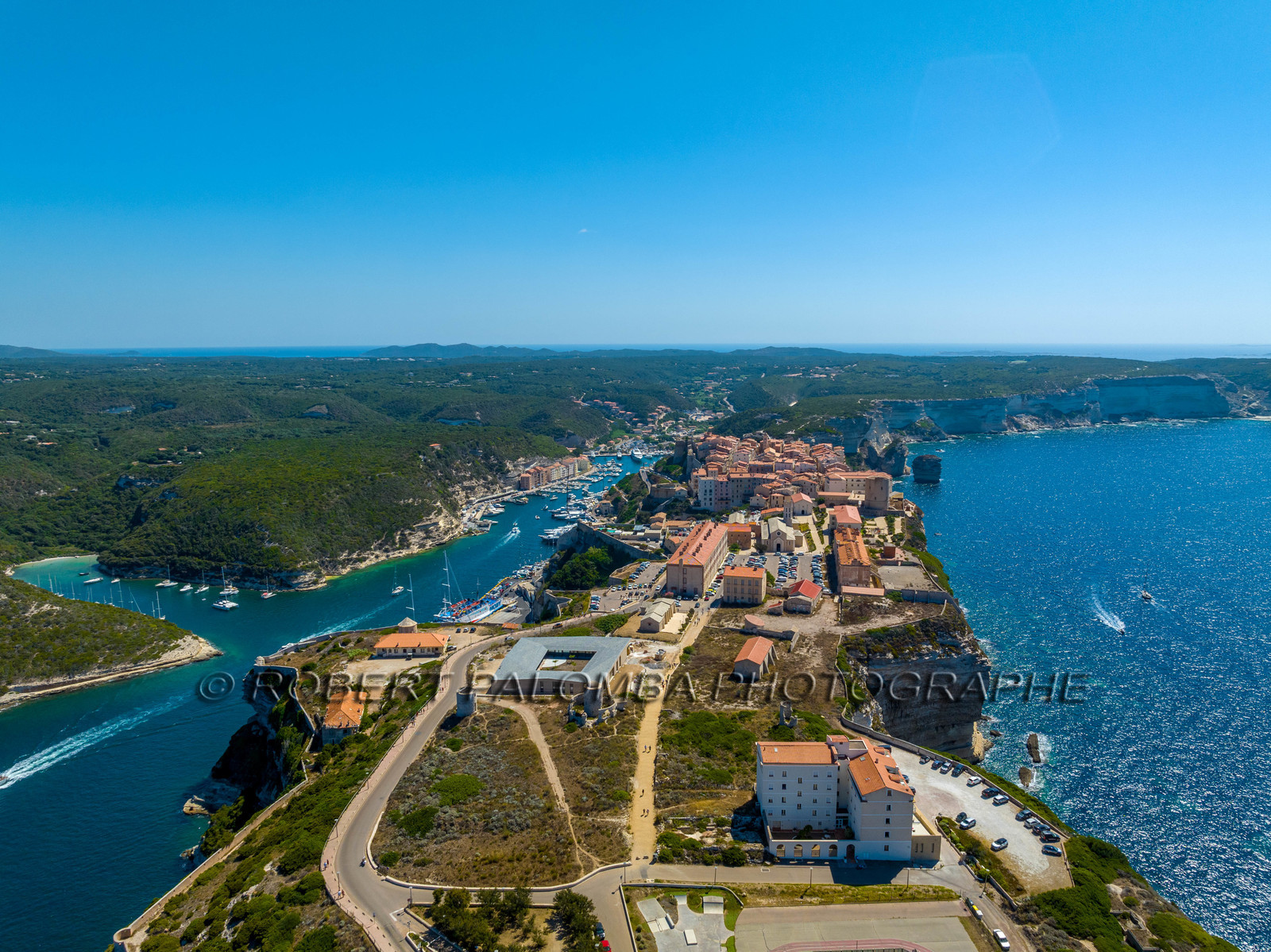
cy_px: 476
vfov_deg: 56.8
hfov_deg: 71.6
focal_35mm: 24
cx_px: 636
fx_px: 881
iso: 100
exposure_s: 1/400
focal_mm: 12.3
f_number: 8
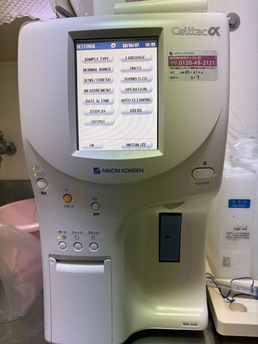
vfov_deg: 67.3
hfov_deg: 53.0
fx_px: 259
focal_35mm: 26
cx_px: 129
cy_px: 172
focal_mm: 5.96
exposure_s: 1/120
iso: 100
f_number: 1.6
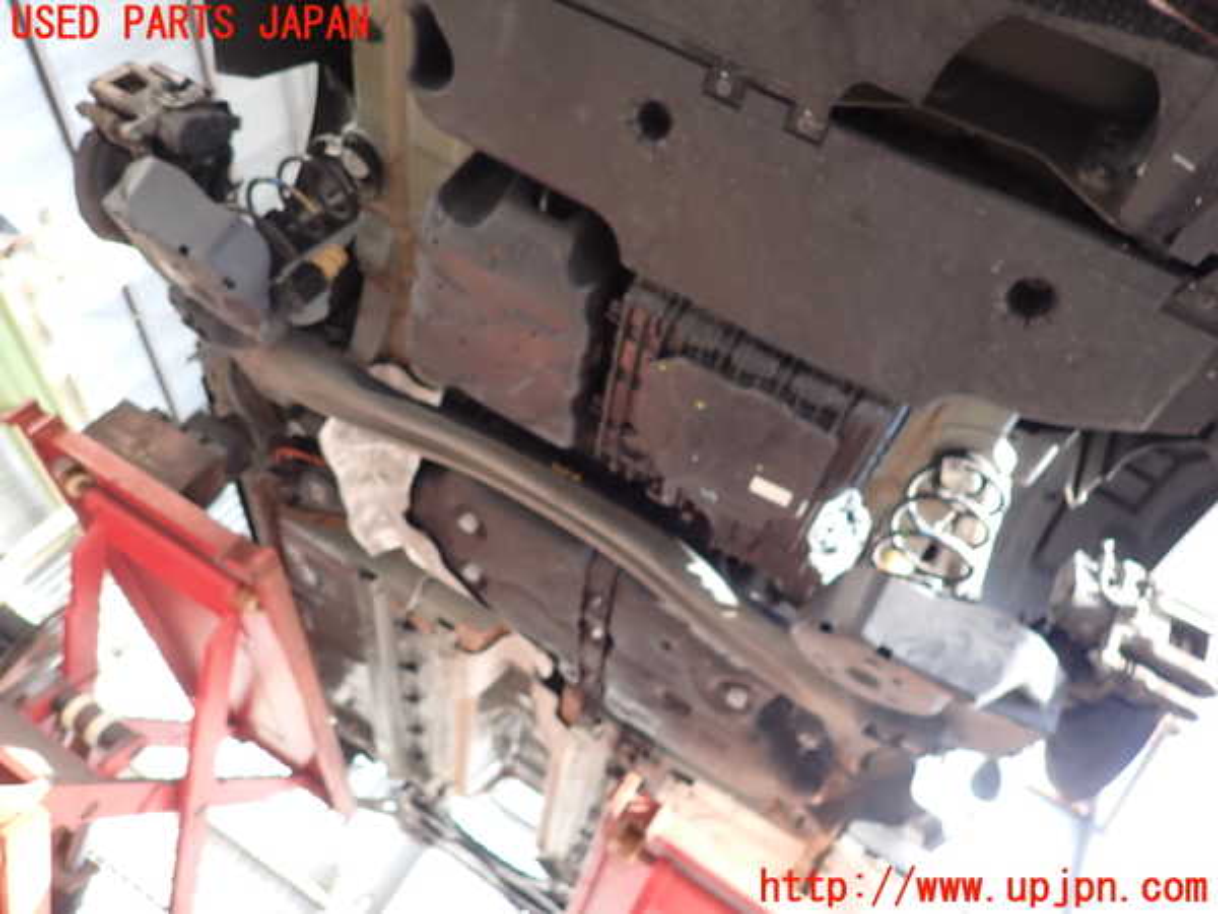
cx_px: 609
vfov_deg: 54.9
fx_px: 880
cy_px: 457
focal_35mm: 25
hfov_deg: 69.4
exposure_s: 1/100
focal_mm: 4.5
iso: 100
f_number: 2
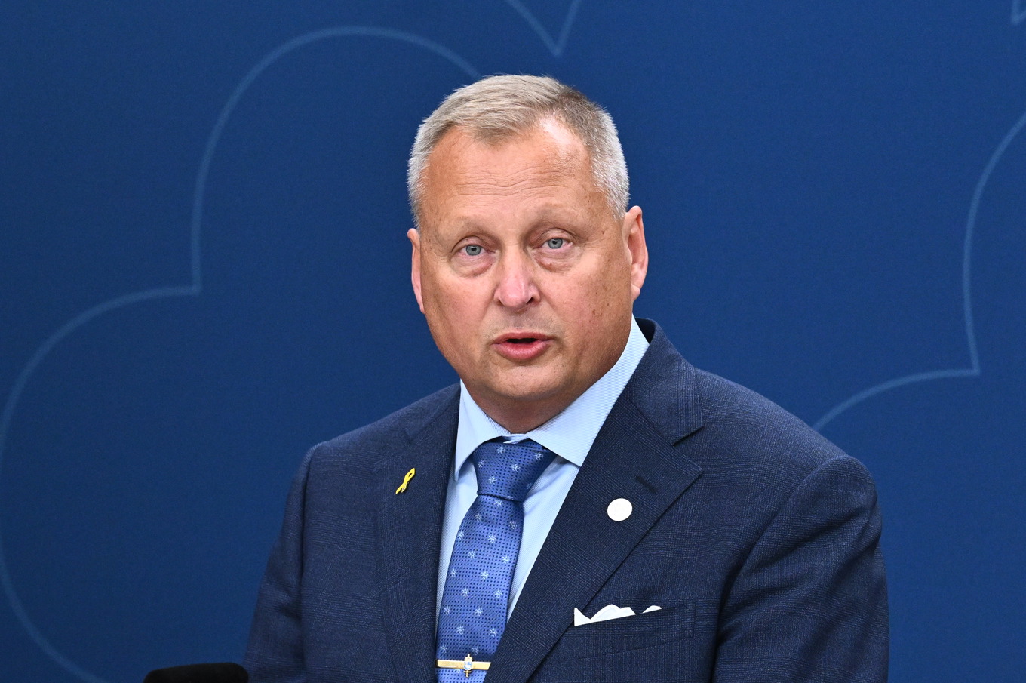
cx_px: 513
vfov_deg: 6.9
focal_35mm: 200
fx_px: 5696
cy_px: 342
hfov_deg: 10.3
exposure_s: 1/500
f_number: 5
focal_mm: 200
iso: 3200
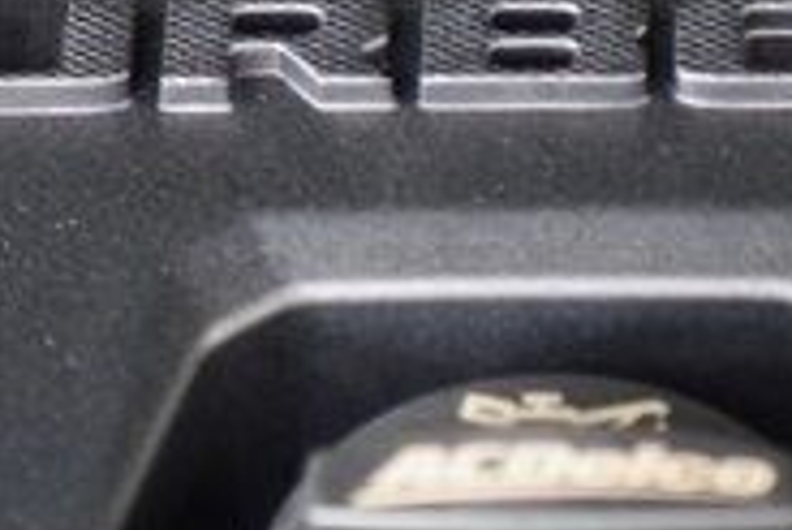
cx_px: 331
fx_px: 8058
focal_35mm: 366
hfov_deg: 5.6
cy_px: 58
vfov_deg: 3.8
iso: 1600
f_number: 2.8
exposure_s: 1/10
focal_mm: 70
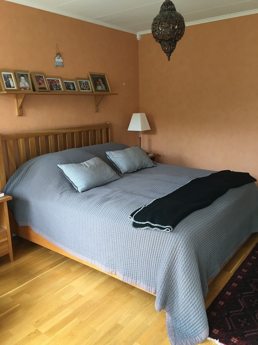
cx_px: 129
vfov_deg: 61.7
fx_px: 288
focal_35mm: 29
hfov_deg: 48.2
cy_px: 172
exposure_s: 1/33
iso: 100
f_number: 2.2
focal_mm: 4.15
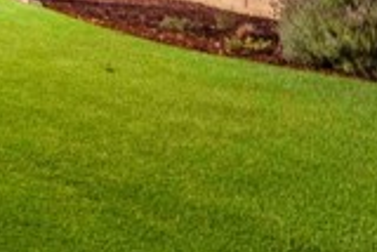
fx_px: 587
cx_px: -358
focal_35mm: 56
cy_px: -112
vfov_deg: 21.0
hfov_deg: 20.0
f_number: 7.1
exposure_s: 1.3
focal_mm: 14
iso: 640
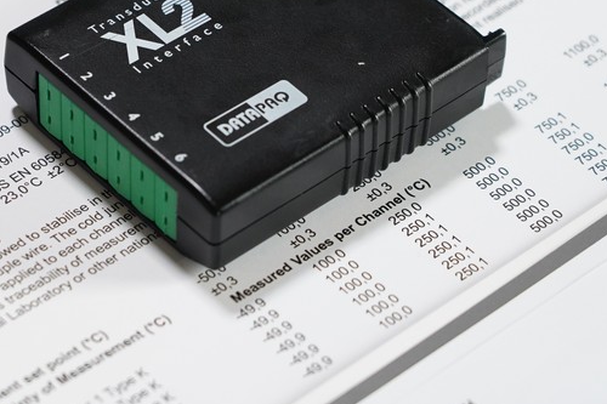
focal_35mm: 189
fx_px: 3186
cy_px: 68
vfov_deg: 7.2
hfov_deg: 10.9
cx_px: 129
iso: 3200
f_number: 5.6
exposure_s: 1/125
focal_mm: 105
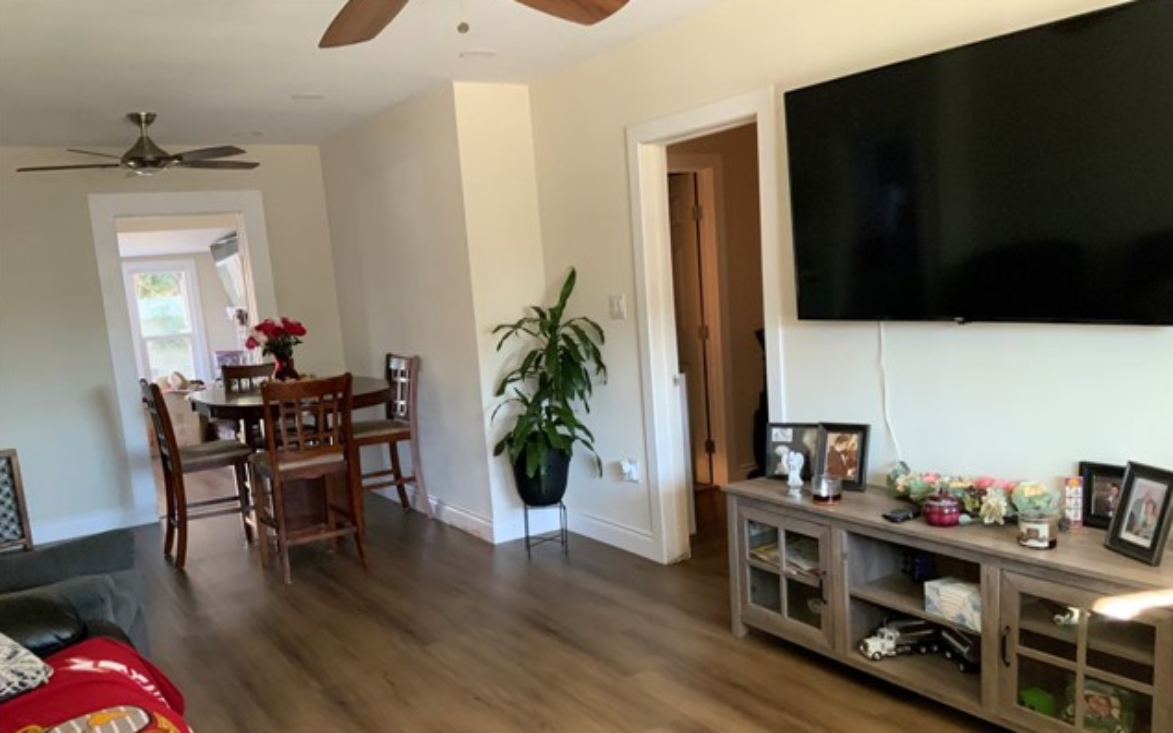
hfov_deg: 61.2
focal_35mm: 31
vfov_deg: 40.5
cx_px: 587
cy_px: 434
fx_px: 991
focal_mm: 3
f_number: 1.8
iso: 250
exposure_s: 1/60
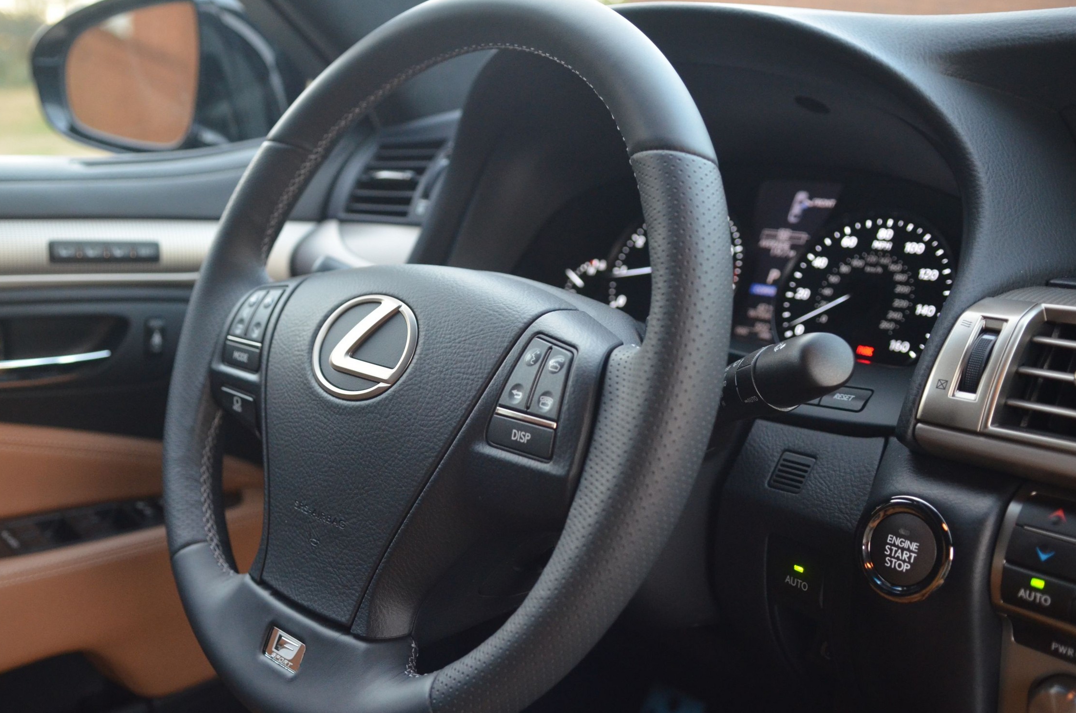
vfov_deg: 34.4
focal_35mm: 39
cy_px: 357
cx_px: 480
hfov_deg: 50.0
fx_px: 1150
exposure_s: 1/30
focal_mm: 23
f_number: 2.8
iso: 1600
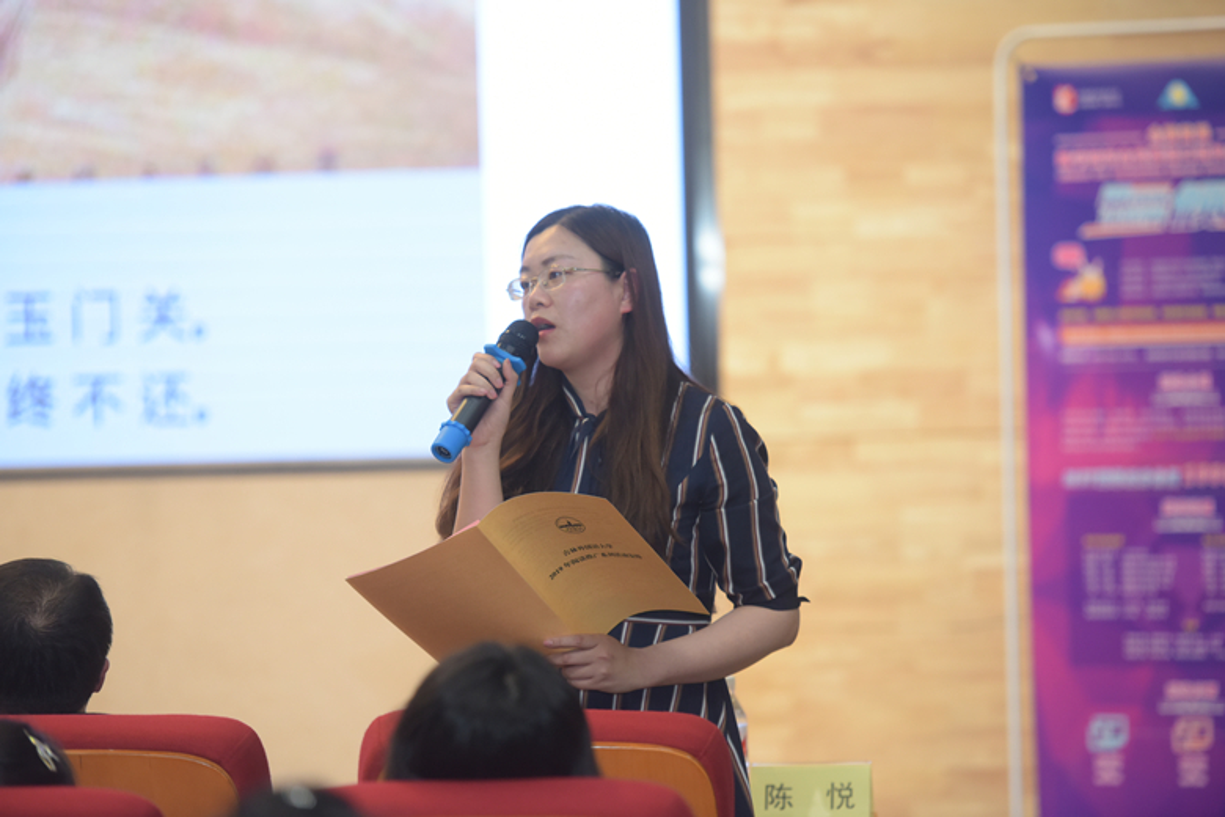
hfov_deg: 13.7
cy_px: 408
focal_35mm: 150
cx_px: 612
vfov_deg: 9.1
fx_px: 5104
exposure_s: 1/250
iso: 1400
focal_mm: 150
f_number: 2.8
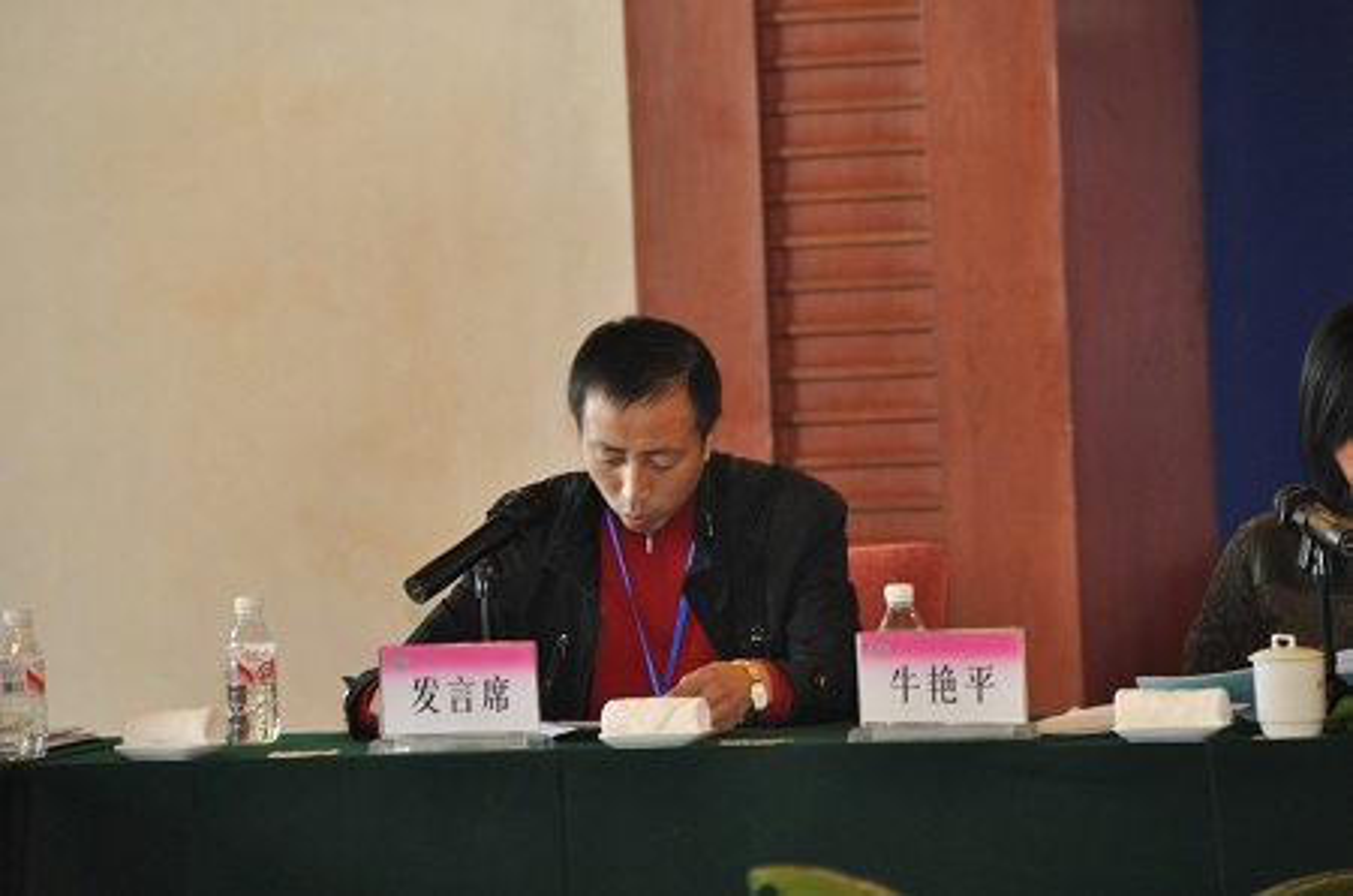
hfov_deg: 6.9
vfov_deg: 4.6
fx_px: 11251
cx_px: 676
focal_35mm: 300
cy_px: 448
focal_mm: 200
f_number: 5.6
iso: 800
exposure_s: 1/60
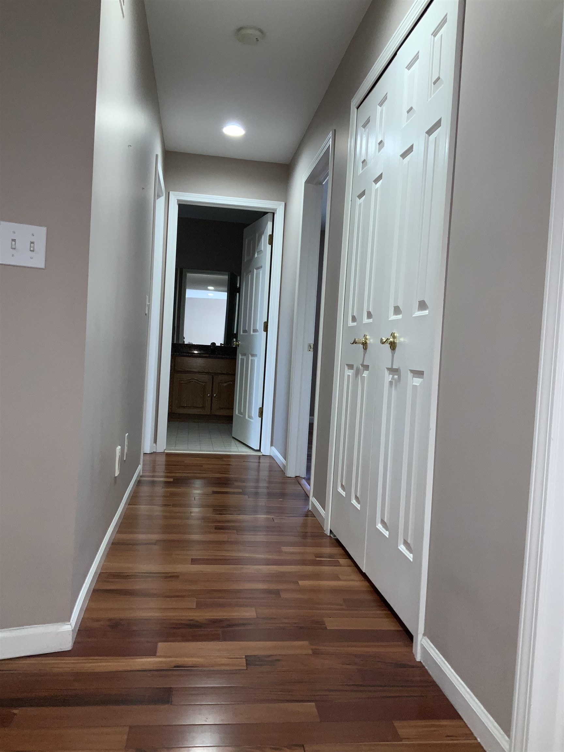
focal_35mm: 29
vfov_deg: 61.7
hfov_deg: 48.2
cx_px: 282
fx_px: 630
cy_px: 376
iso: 32
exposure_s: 1/60
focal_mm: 3
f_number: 1.8
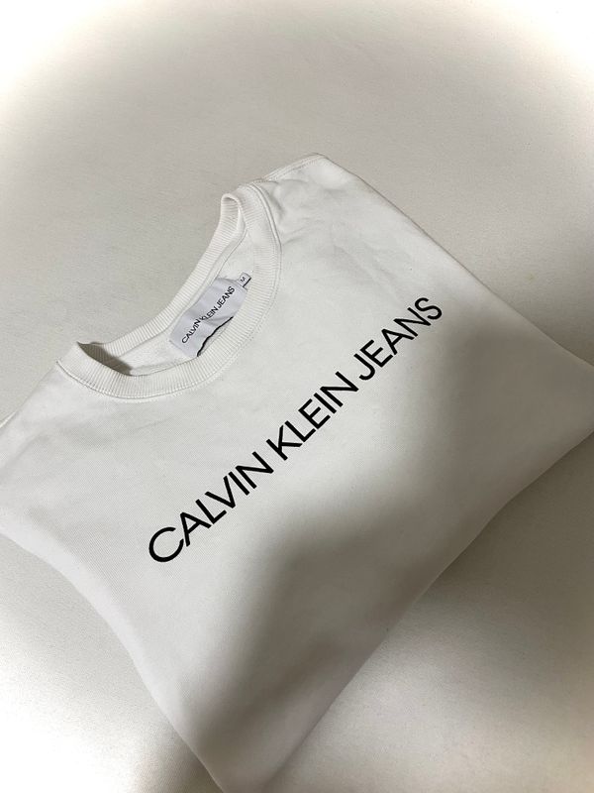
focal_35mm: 26
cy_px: 396
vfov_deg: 67.3
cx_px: 297
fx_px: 595
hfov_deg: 53.1
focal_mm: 4.2
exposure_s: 1/50
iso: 80
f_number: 1.6
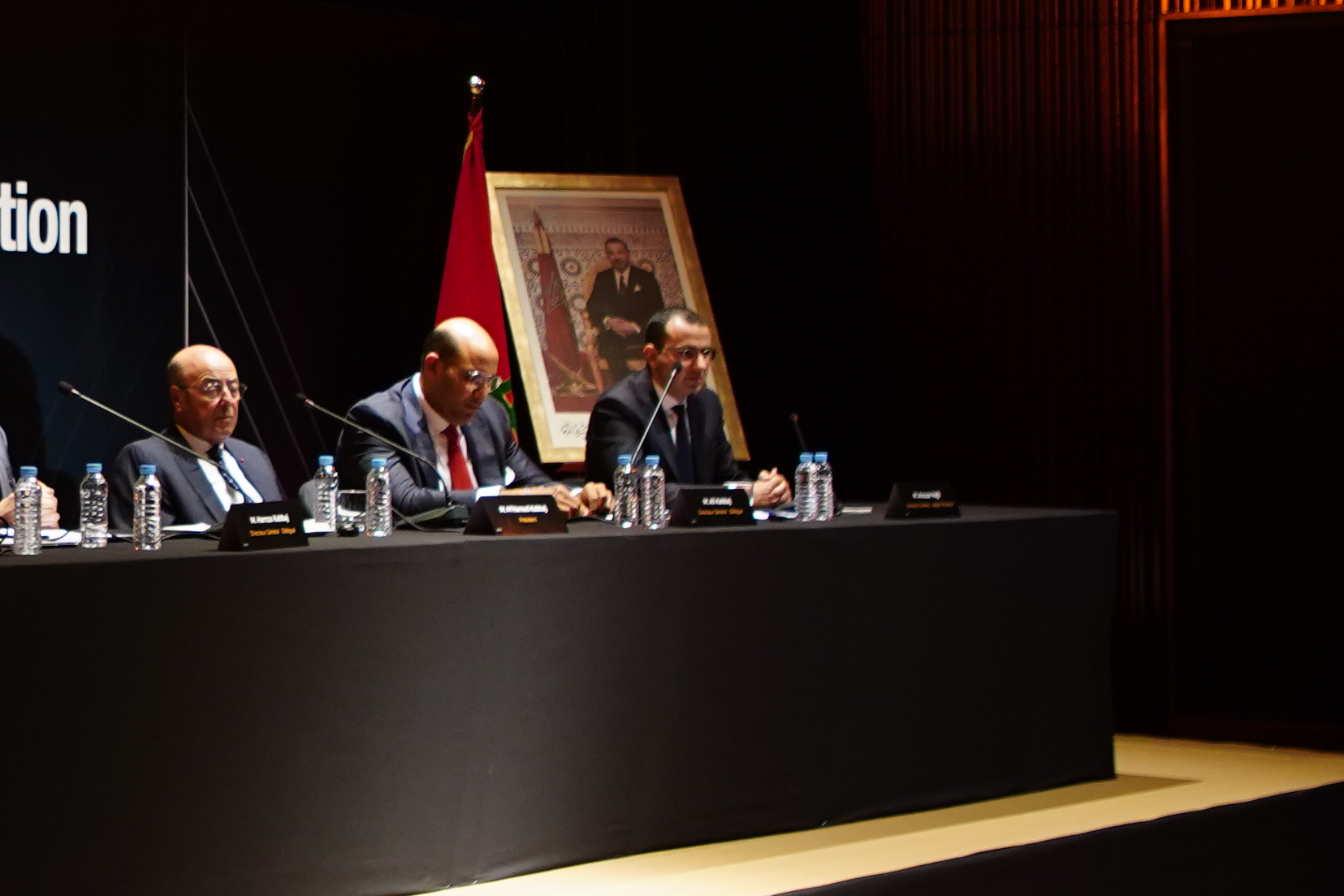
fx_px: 3285
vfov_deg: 15.5
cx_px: -67
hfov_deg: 22.1
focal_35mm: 88
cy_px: 245
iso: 1000
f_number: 2.8
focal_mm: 24.7
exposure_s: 1/60
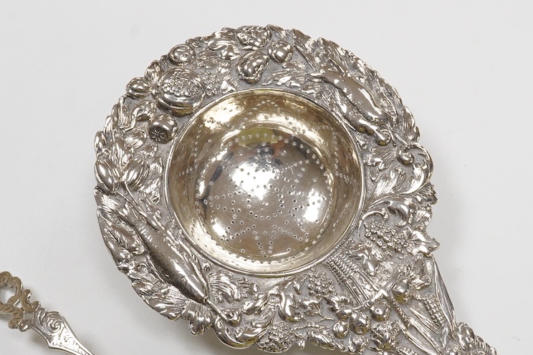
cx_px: 306
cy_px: 251
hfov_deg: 29.6
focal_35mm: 68
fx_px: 1007
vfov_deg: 19.9
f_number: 18
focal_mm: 30
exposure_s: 1/100
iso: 2500
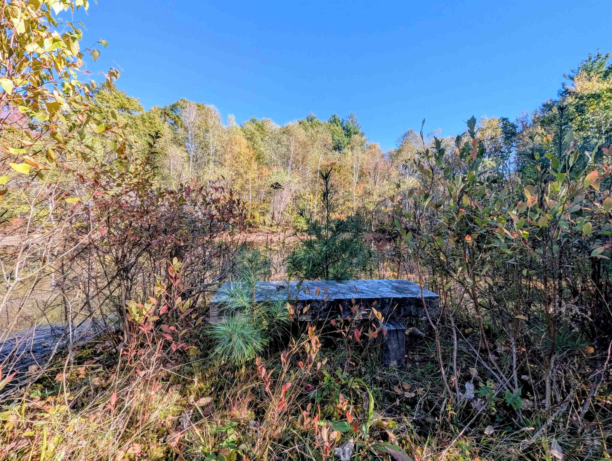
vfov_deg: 90.1
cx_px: 306
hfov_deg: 106.1
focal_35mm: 13
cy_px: 230
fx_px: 230
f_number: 2.2
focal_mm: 1.95
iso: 49
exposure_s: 1/478
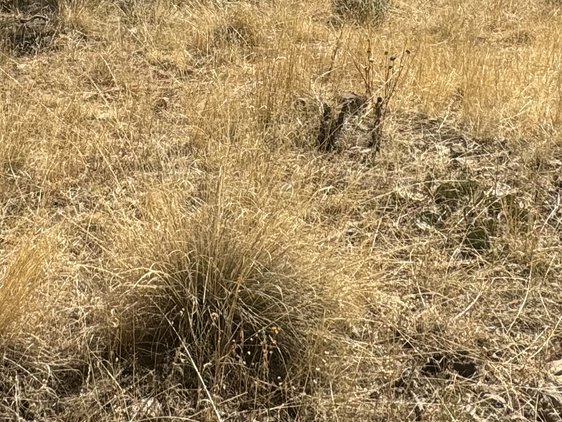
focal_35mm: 54
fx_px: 877
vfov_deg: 24.2
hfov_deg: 35.4
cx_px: 223
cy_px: -103
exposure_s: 1/1323
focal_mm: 2.22
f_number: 2.2
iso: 50
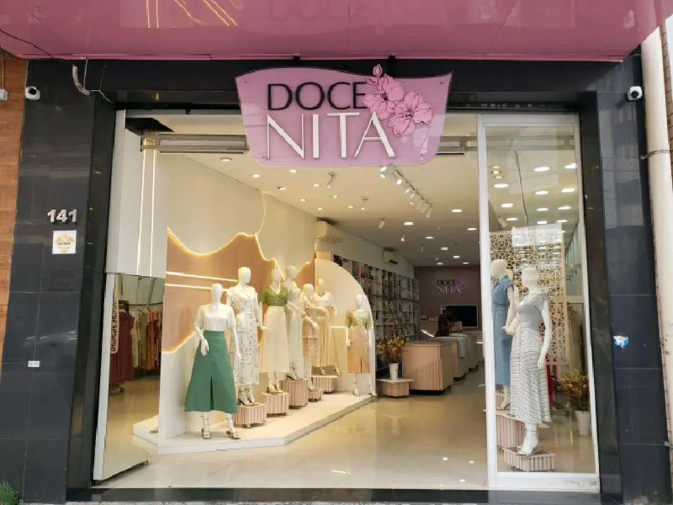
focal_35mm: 26
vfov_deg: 53.1
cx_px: 336
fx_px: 506
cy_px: 252
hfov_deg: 67.3
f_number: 2.4
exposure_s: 1/159
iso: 50
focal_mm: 4.3
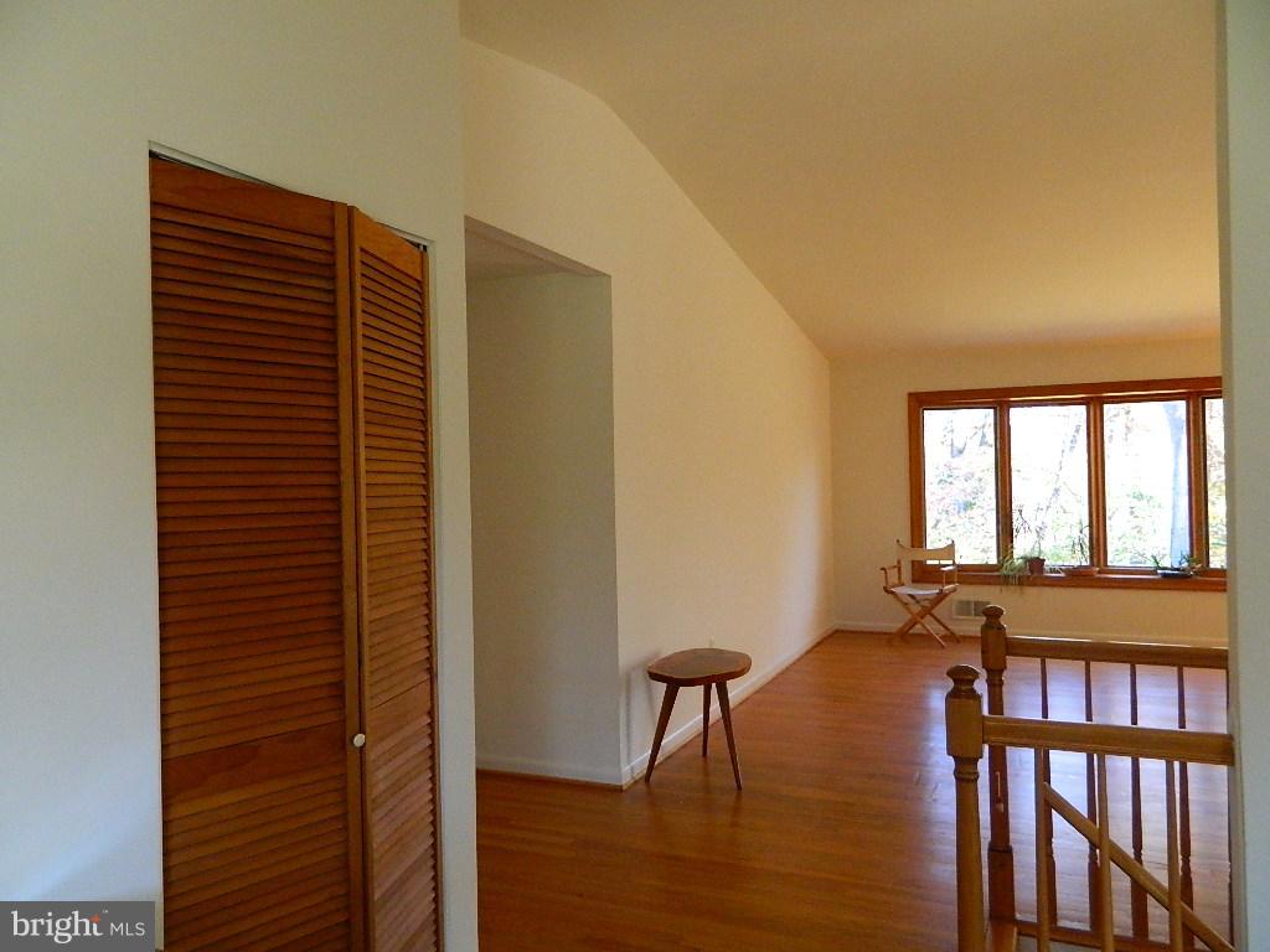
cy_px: 476
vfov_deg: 54.9
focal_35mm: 25
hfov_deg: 69.4
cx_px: 635
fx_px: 917
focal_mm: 4.5
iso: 400
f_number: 3.1
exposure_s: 1/80
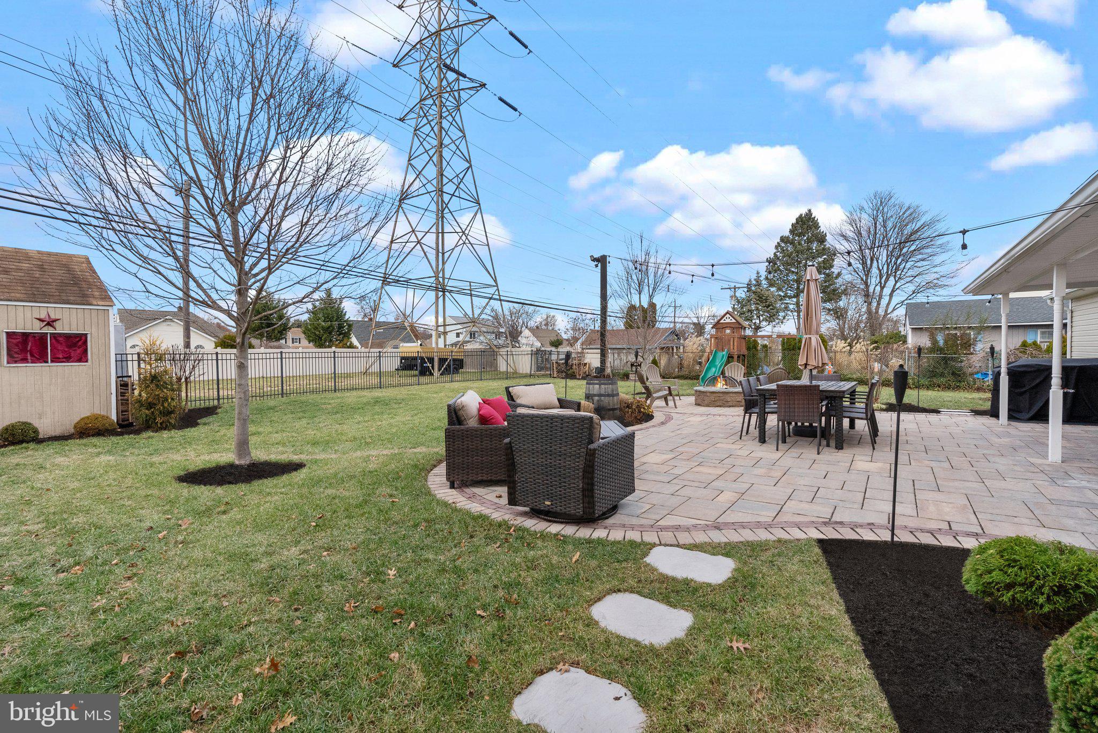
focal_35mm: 16
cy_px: 366
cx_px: 549
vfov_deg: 73.8
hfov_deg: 96.7
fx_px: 488
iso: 800
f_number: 11
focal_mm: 16
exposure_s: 1/160
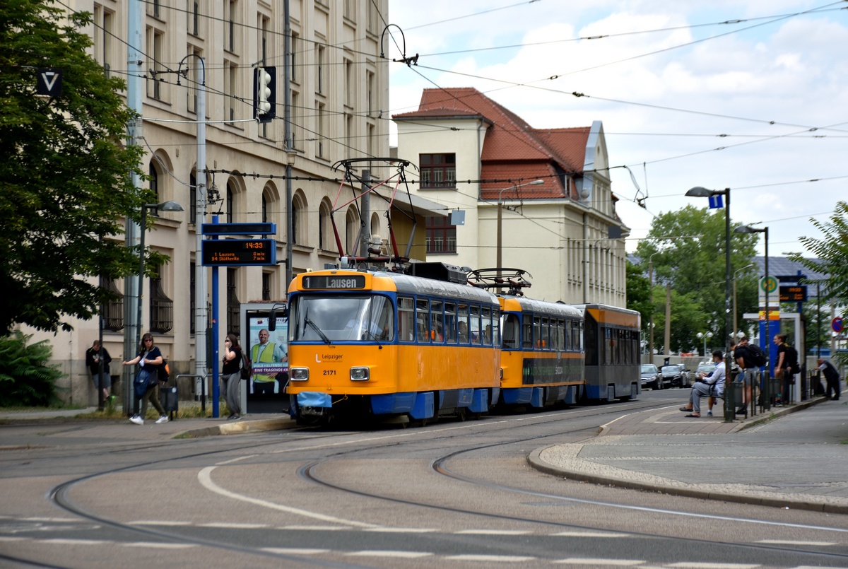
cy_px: 284
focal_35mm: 99
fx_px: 2336
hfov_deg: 20.6
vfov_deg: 13.9
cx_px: 424
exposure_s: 1/500
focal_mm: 66
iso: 125
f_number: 5.6
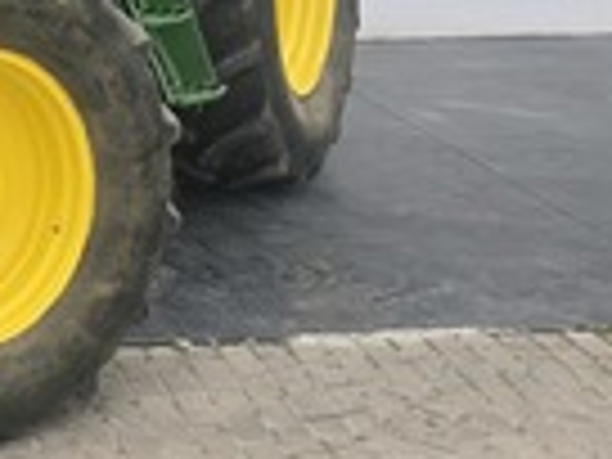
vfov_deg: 15.5
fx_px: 1644
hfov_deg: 19.7
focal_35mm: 93
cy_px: -45
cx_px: -137
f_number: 1.7
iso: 80
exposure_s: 1/2686
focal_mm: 6.3
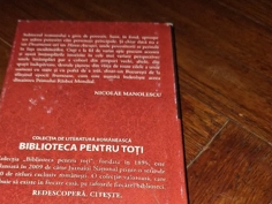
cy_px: 167
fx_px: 306
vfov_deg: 35.5
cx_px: 105
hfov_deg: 47.5
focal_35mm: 39
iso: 50
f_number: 1.8
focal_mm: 5.54
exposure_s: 1/100
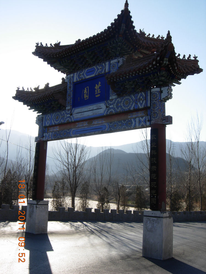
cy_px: 137
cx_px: 103
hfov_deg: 39.7
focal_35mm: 36
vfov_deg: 51.4
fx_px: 286
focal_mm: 7.5
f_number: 5.4
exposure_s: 1/271
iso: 50
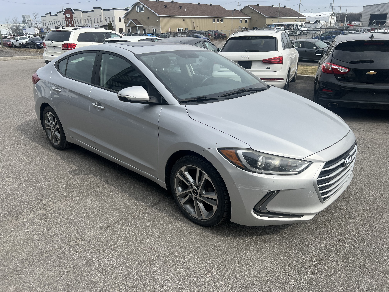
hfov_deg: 67.3
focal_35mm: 26
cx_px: 194
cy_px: 146
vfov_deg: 53.1
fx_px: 292
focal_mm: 5.7
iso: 50
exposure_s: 1/3968
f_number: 1.5
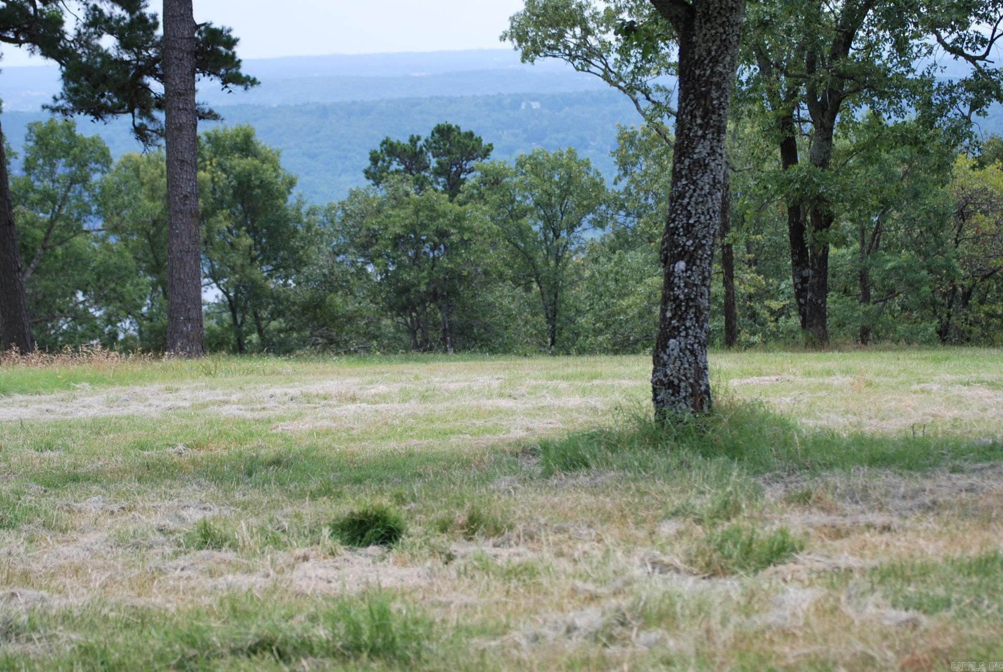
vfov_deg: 13.1
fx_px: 2929
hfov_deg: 19.4
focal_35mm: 105
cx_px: 502
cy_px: 336
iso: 100
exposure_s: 1/500
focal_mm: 70
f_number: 4
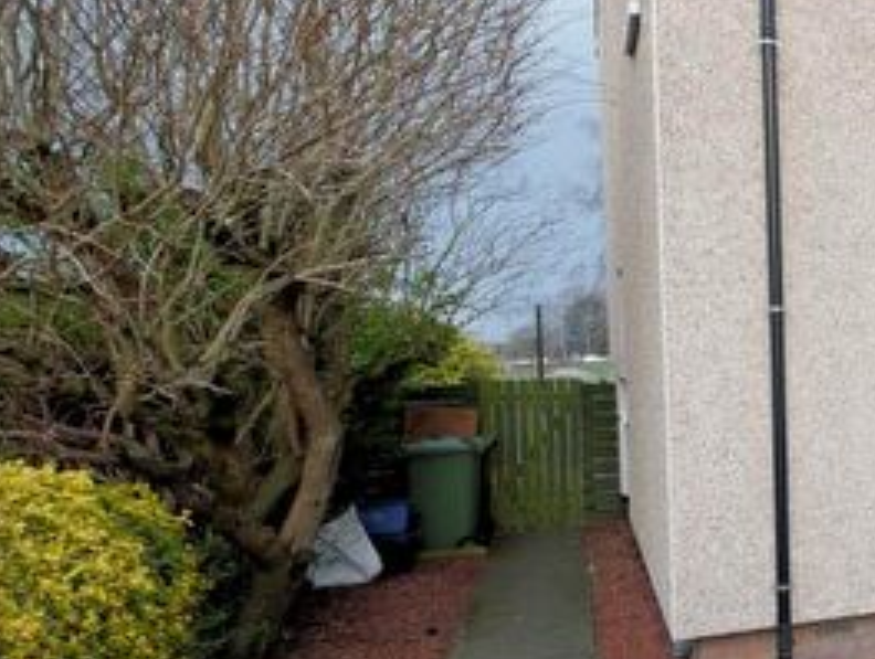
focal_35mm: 37
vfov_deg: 38.6
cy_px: 399
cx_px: 1102
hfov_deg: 36.0
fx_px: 937
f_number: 4
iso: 250
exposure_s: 1/125
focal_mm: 7
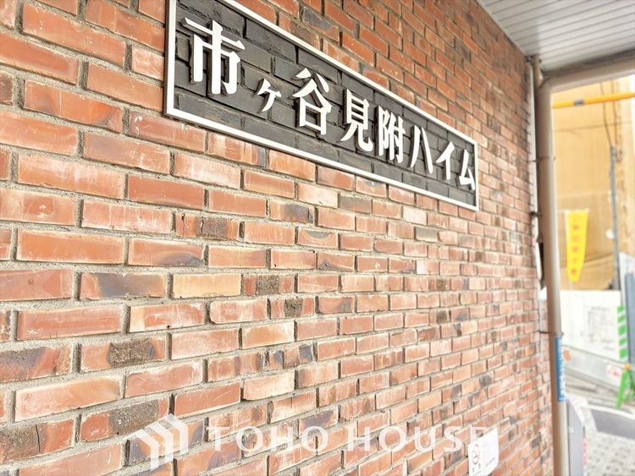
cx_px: 318
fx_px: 477
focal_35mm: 26
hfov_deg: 67.3
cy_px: 238
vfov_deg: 53.1
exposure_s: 1/126
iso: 80
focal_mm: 5.96
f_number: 1.6
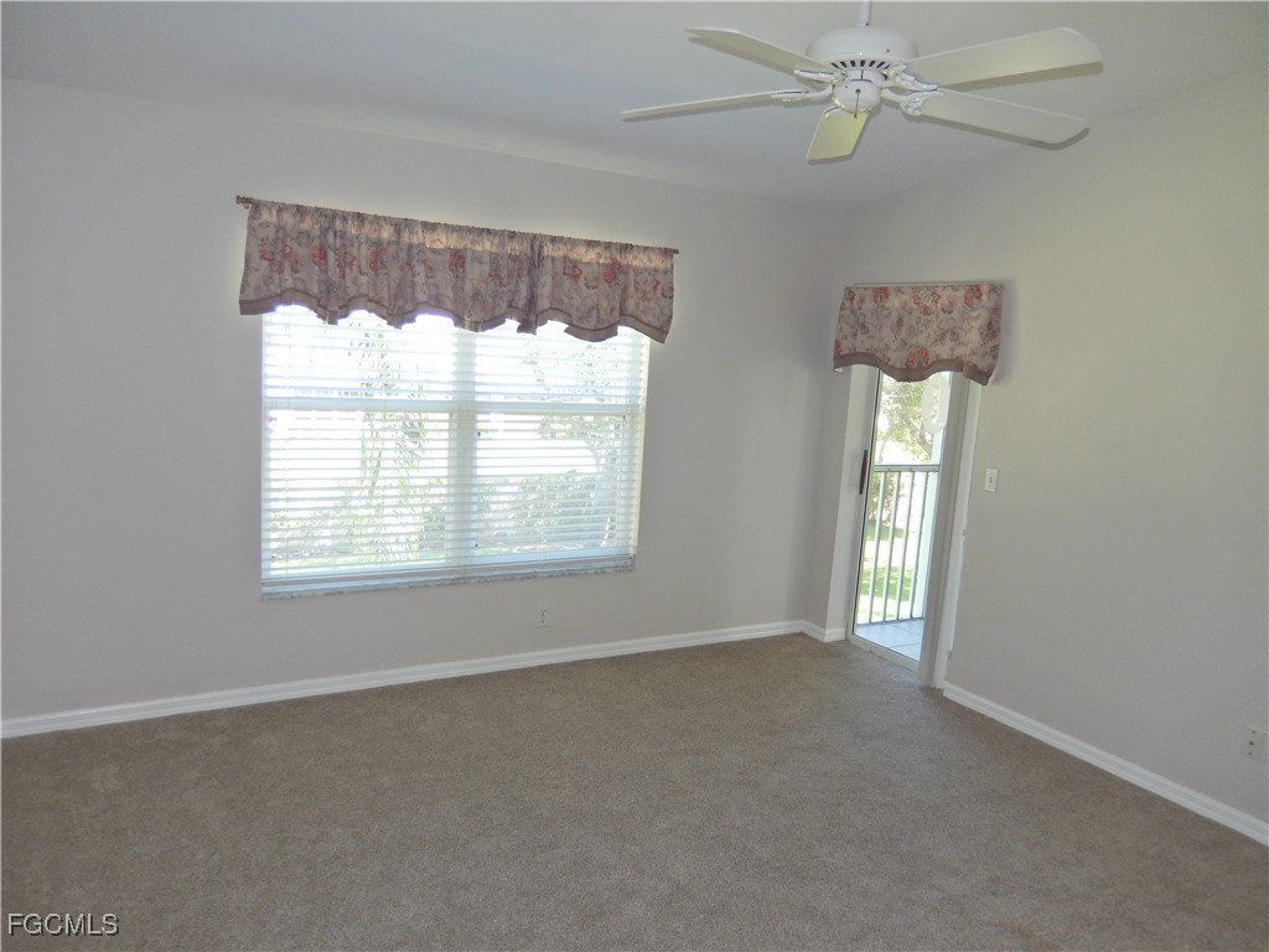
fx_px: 916
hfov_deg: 69.4
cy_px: 476
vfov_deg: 54.9
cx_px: 634
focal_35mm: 25
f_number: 3.4
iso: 125
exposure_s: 1/40
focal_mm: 4.5
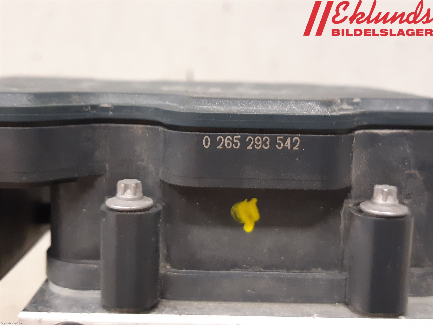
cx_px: 216
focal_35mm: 26
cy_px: 162
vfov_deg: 53.1
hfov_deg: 67.3
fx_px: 325
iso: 250
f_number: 1.7
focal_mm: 3.93
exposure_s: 1/25
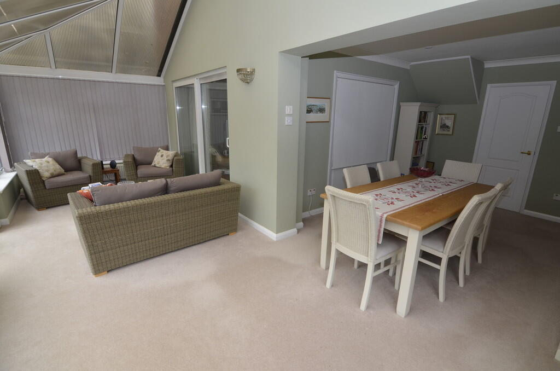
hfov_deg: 95.1
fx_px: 256
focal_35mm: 16
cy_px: 186
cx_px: 280
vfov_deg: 71.8
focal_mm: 11
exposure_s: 1/160
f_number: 5.6
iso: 400
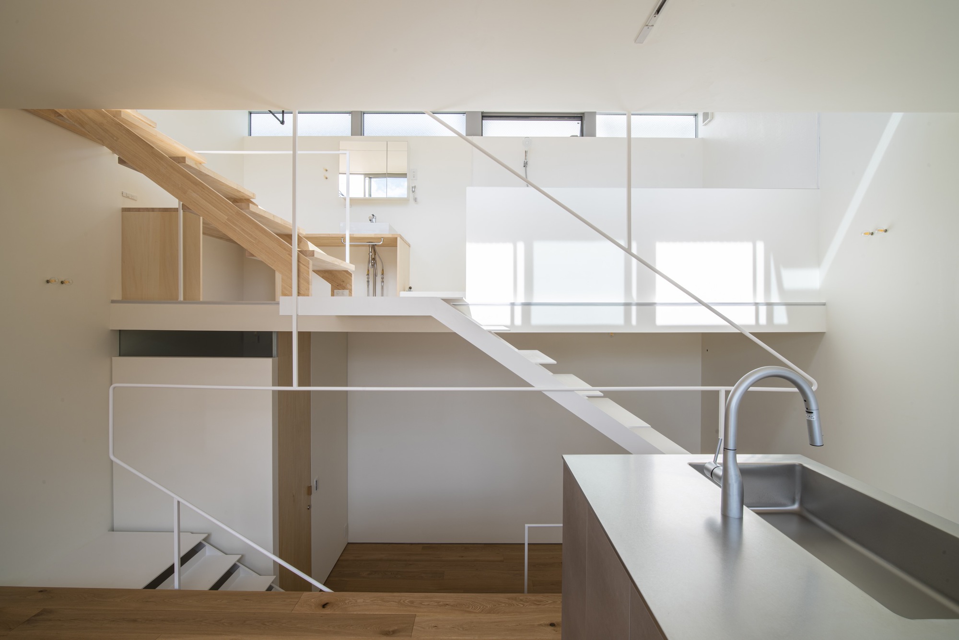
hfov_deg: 100.4
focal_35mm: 15
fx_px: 400
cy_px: 320
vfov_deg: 77.4
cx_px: 480
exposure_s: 1/10
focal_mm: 15
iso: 64
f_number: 16
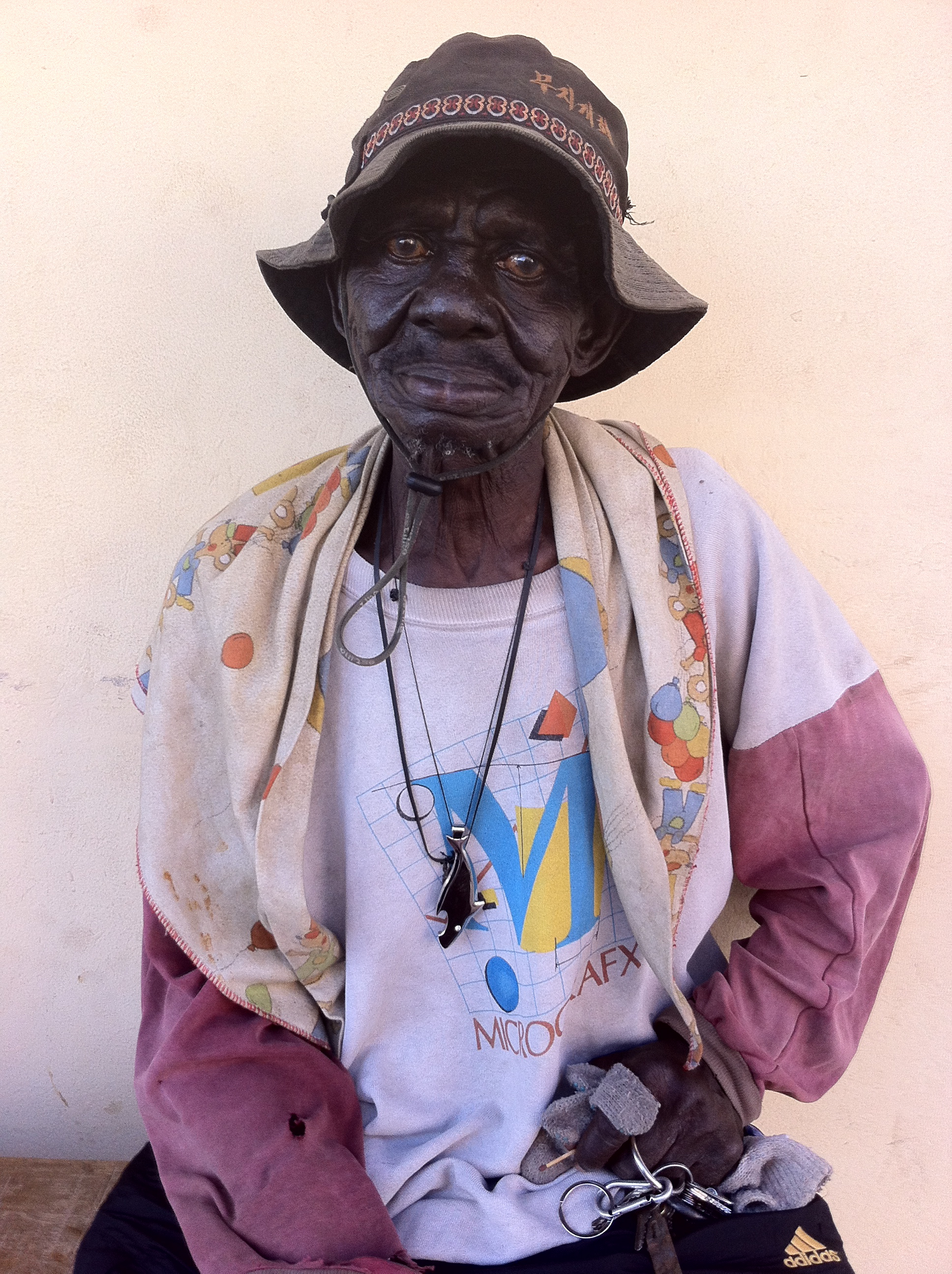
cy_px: 637
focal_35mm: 35
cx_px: 476
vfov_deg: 52.7
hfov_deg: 40.6
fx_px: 1287
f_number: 2.8
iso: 80
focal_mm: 3.85
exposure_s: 1/120
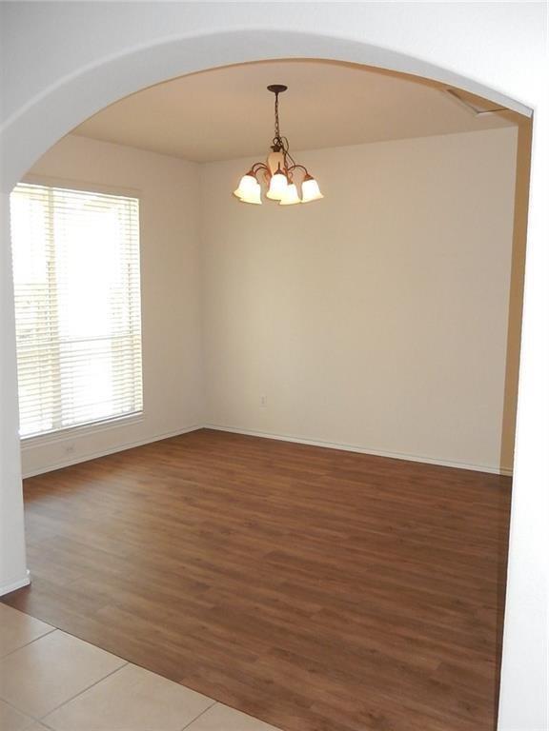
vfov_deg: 56.8
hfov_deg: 44.2
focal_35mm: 32
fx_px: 677
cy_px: 366
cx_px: 274
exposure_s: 1/80
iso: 400
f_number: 3.8
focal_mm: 5.7
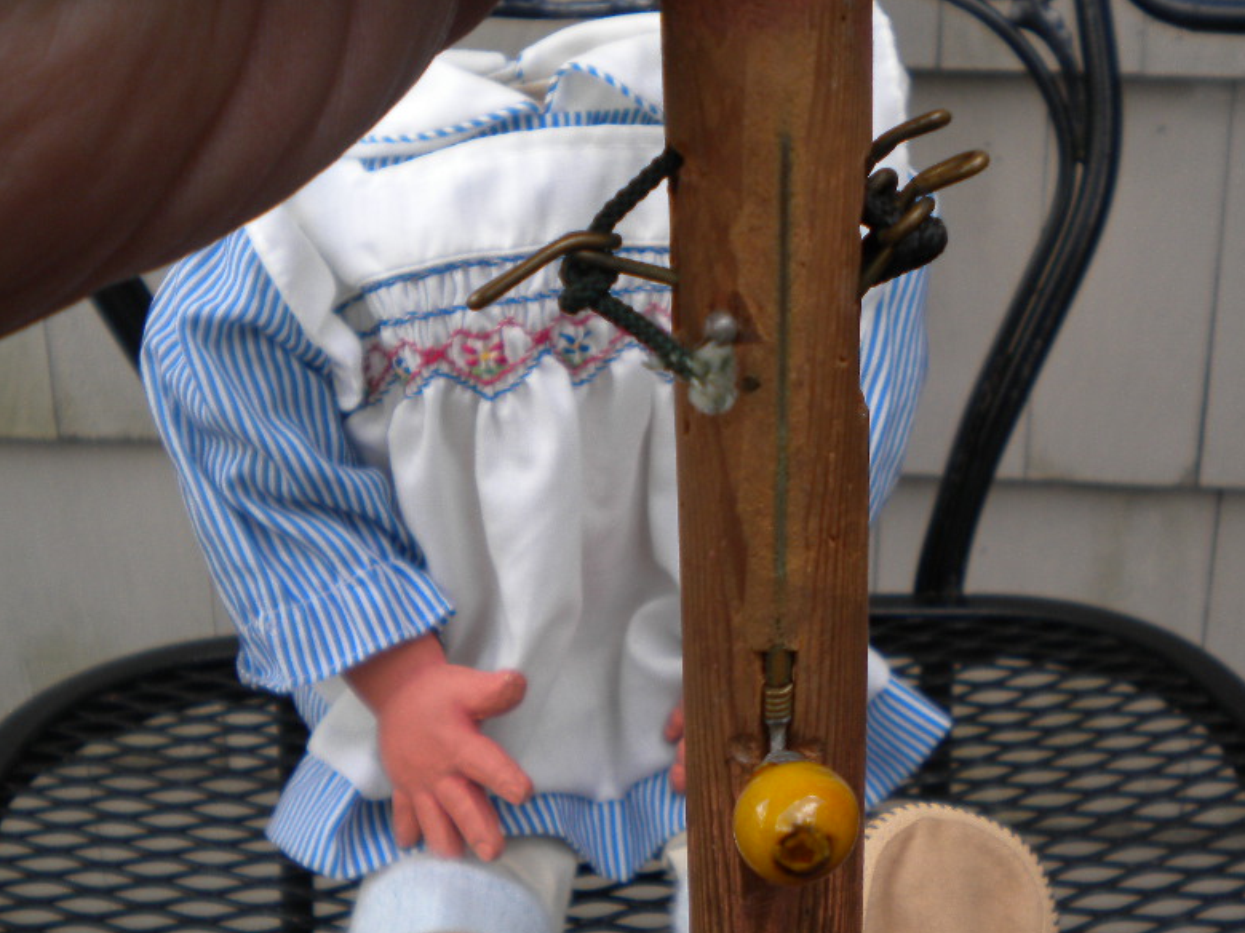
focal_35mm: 46
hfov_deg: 41.2
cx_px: 638
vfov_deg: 31.5
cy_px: 508
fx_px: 1654
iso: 80
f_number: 3.1
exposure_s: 1/165
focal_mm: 6.3
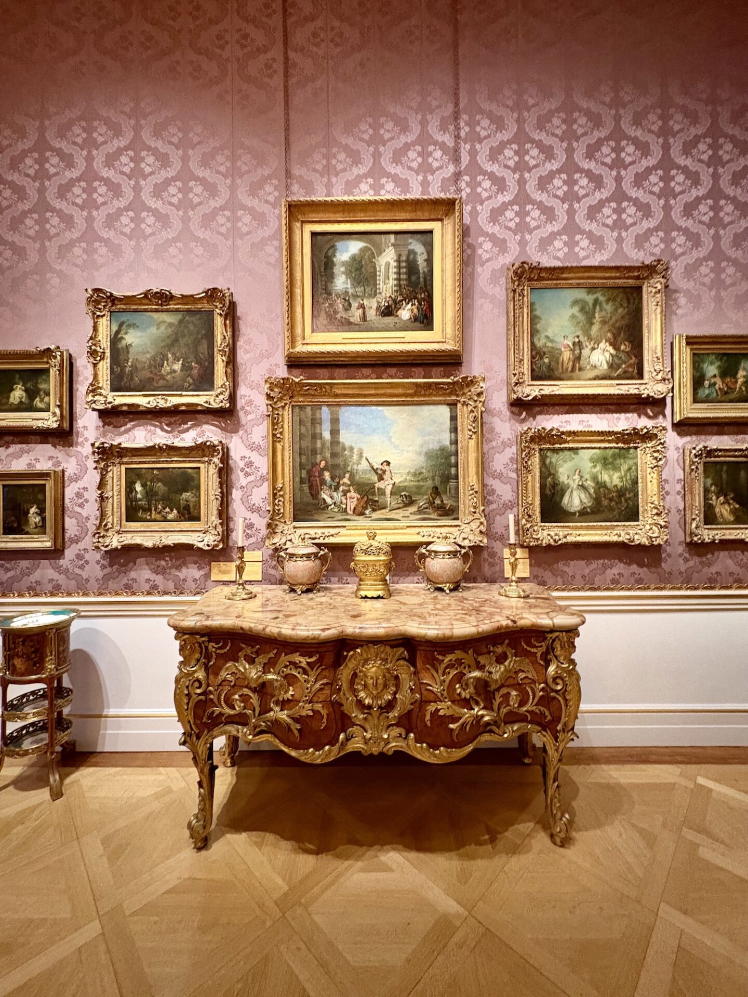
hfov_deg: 85.7
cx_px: 374
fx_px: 403
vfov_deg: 102.1
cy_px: 498
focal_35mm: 14
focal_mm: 2.22
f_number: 2.2
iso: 800
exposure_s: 1/33
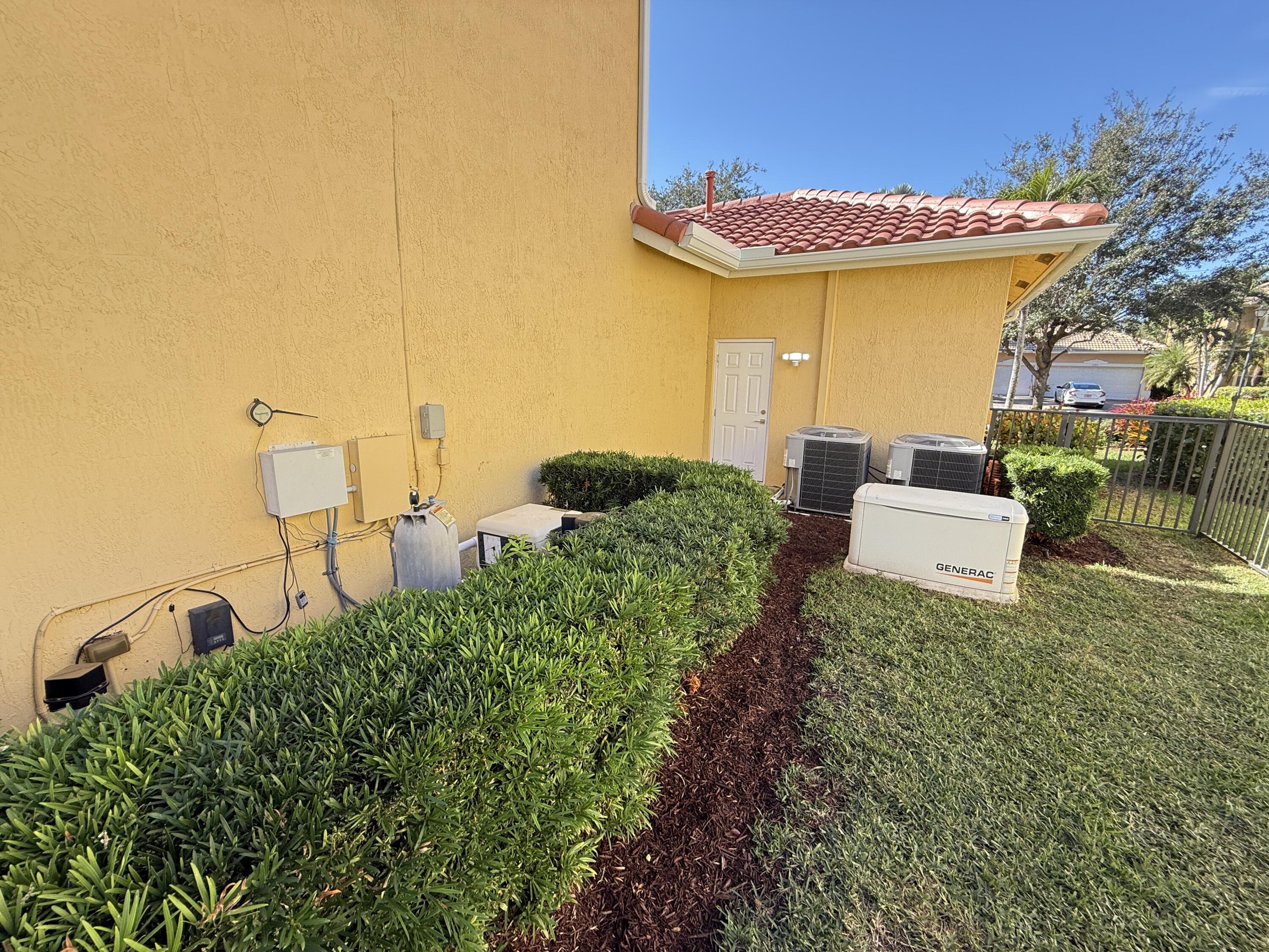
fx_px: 513
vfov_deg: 85.7
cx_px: 634
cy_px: 476
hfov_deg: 102.1
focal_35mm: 14
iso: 50
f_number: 2.2
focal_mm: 2.22
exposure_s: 1/274
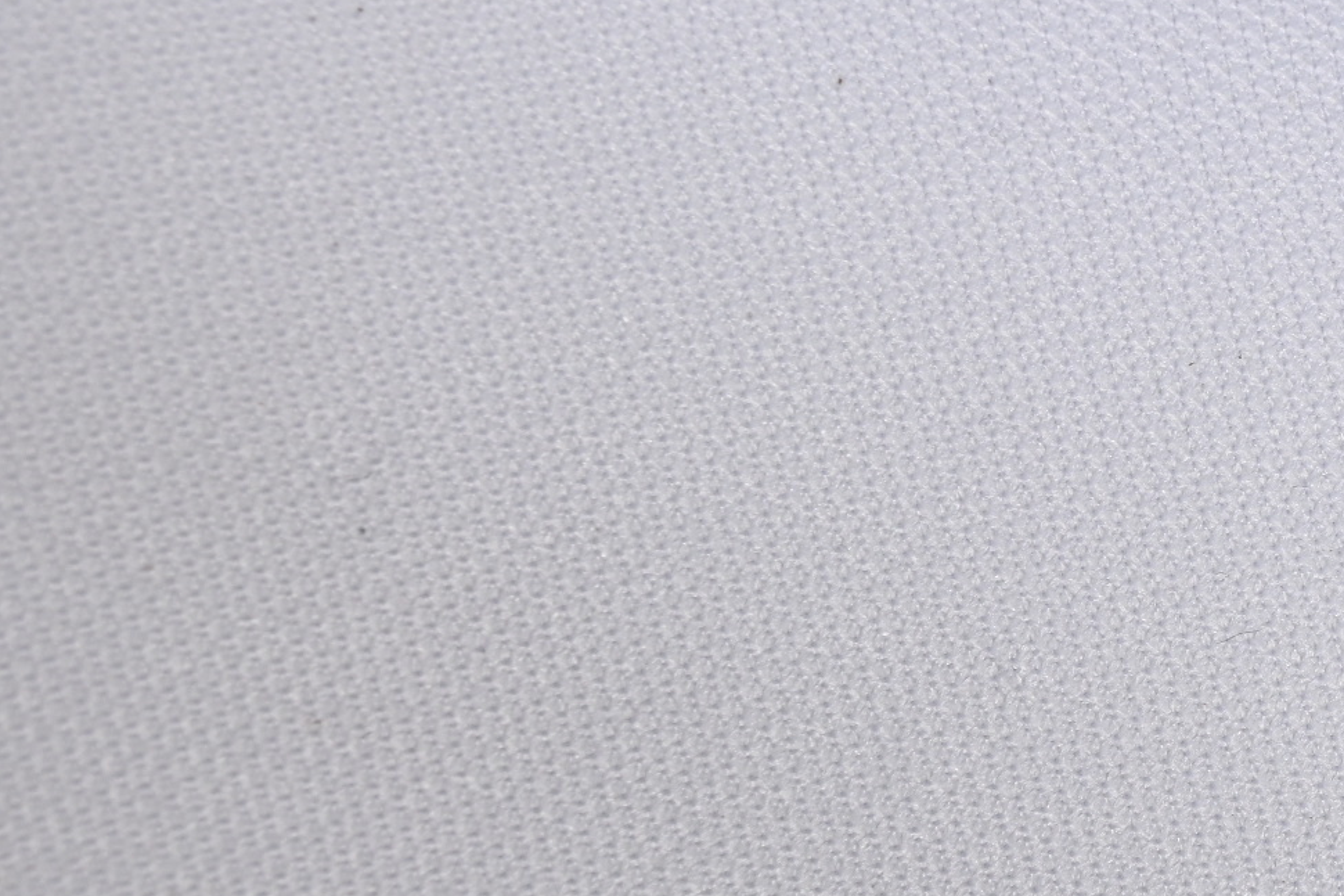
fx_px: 8025
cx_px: 1615
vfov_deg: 6.4
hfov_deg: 9.4
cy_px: 537
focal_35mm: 215
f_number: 7.1
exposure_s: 1/80
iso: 160
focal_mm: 50
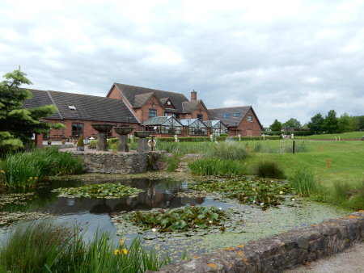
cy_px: 136
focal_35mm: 30
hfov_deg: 59.9
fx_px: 316
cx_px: 182
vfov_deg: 46.8
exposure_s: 1/800
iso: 125
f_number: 4
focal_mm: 5.4
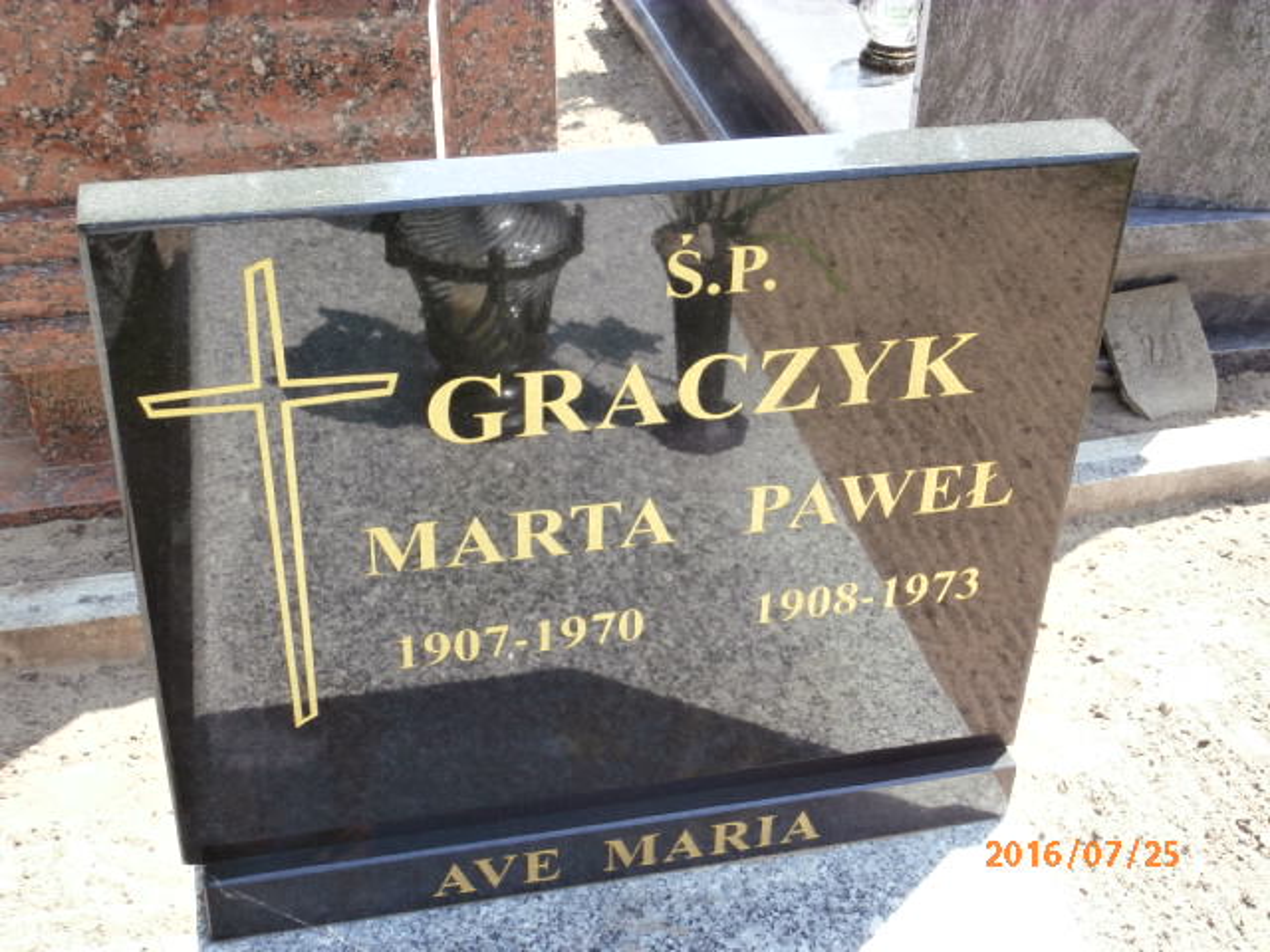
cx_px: 635
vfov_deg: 30.9
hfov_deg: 40.4
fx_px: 1724
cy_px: 476
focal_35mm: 47
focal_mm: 8.29
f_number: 4.2
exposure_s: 1/125
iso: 100
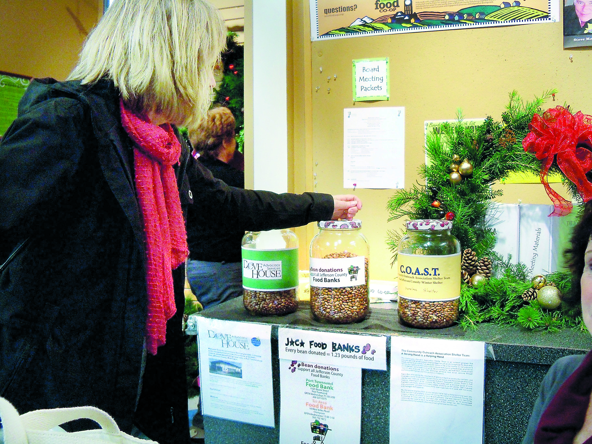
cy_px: 222
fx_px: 599
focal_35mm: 35
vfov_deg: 40.7
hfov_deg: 52.6
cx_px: 296
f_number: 3.5
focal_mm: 6.2
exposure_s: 1/30
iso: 320
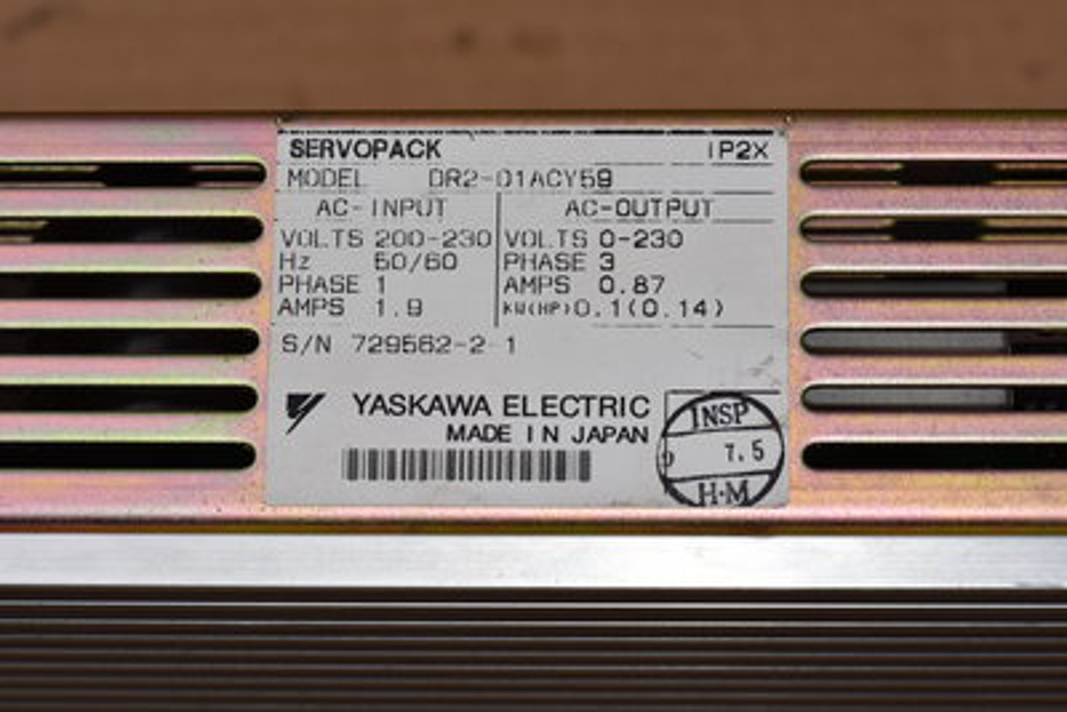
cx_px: 534
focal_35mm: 105
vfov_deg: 13.1
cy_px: 356
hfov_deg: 19.4
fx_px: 3113
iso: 100
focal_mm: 105
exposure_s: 1/60
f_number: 18
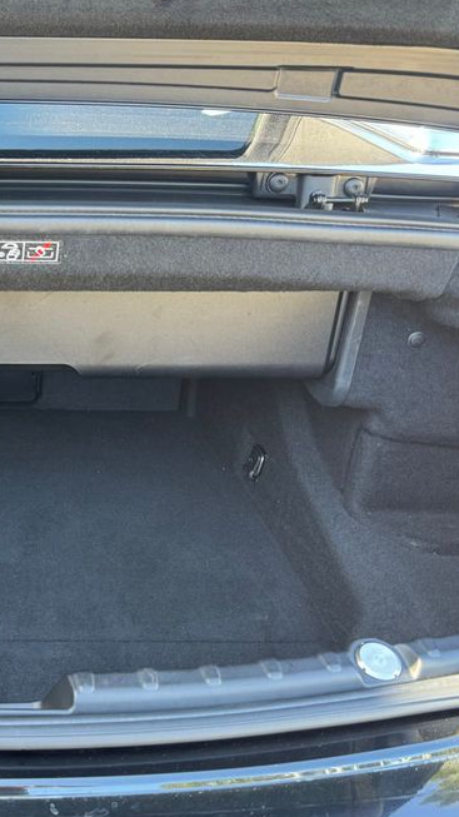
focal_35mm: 41
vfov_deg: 49.4
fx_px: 888
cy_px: 433
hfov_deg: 26.9
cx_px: -29
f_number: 1.78
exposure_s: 1/108
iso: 200
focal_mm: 6.86
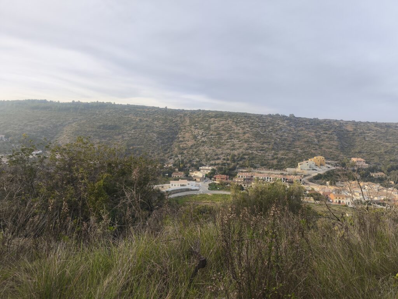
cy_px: 150
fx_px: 264
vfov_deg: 58.9
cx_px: 199
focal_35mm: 23
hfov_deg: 73.9
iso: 80
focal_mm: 5.35
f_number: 1.7
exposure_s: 1/674
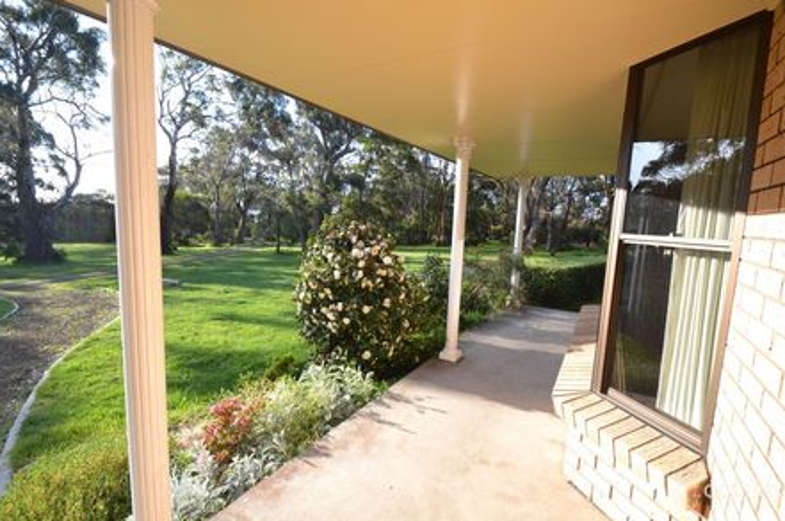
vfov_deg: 73.6
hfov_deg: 96.8
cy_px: 248
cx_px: 397
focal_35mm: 16
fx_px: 348
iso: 220
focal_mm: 10
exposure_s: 1/125
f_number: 5.6
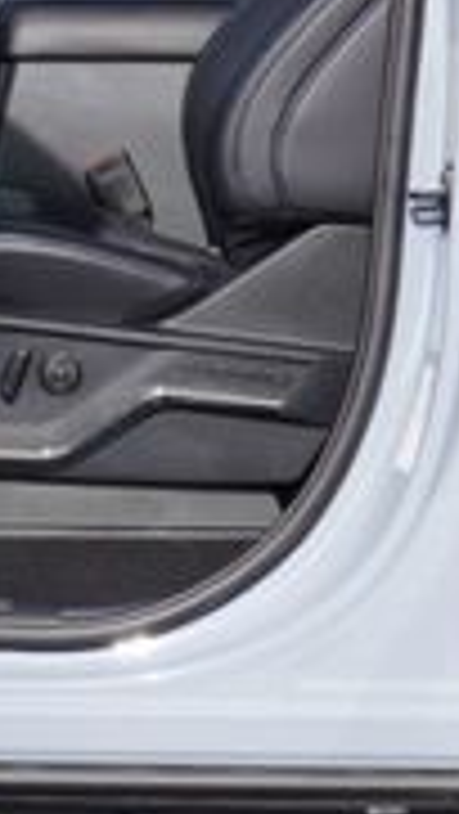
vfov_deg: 10.1
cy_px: 342
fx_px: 4602
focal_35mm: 213
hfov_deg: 5.6
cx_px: -346
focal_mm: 24
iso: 100
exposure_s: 1/125
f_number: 9
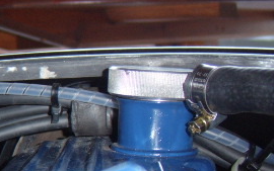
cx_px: 128
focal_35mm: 78
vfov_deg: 16.7
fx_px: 583
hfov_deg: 26.5
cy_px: 103
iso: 141
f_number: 2.7
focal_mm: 8.13
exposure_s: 1/30
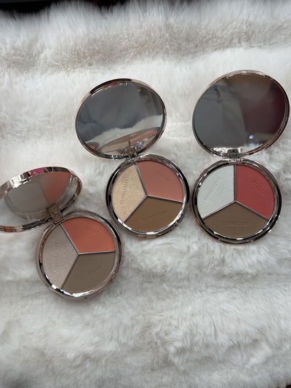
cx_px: 146
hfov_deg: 56.8
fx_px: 269
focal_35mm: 24
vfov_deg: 71.6
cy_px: 194
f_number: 1.78
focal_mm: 6.86
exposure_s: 1/286
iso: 80
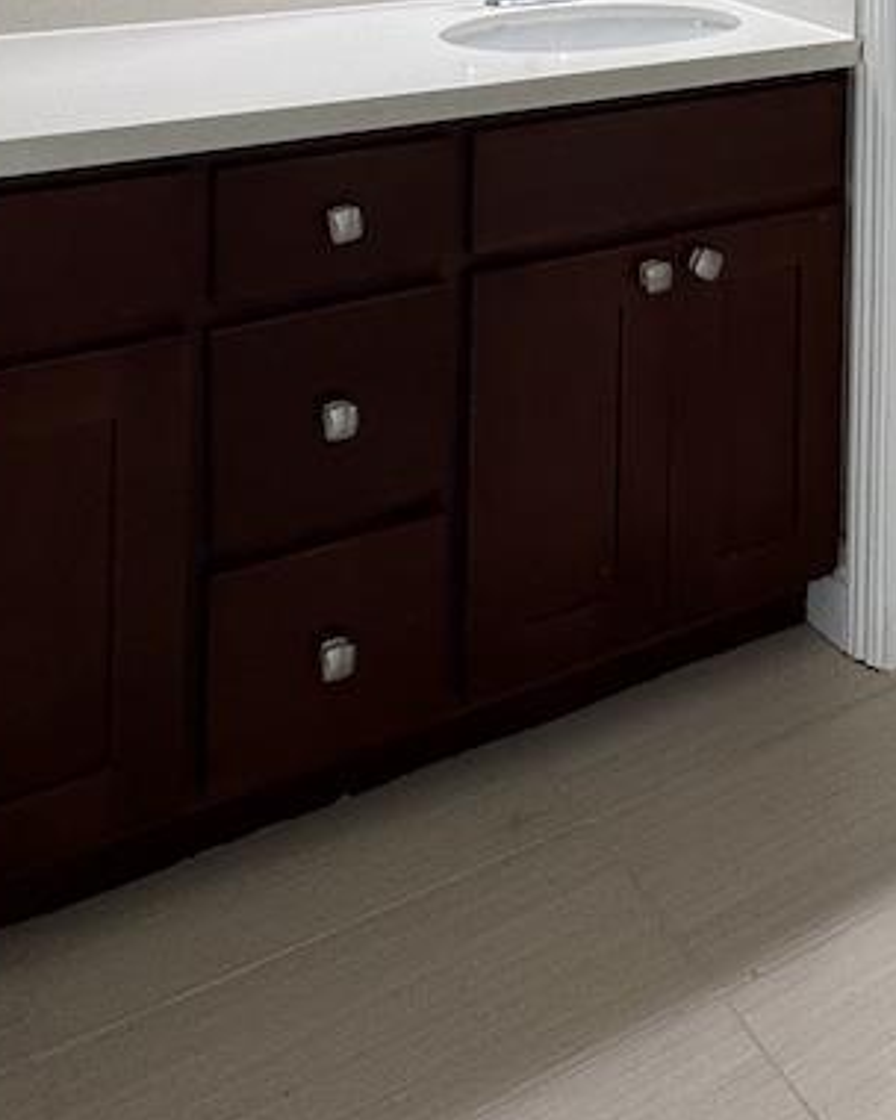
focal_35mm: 46
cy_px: -242
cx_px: 808
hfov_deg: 31.2
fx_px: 1525
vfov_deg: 32.8
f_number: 2.2
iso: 100
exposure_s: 1/120
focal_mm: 2.22
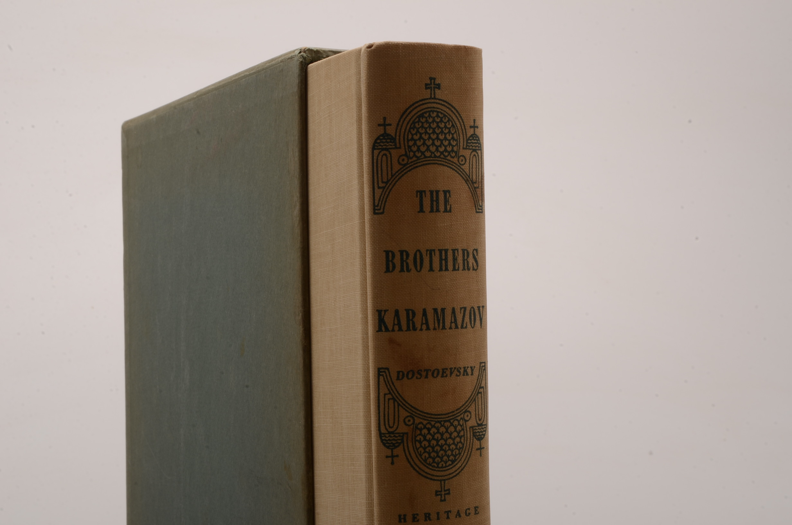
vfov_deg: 20.1
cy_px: 262
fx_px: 1482
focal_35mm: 68
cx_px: 396
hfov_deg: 29.9
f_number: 32
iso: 100
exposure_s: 1/200
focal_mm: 45
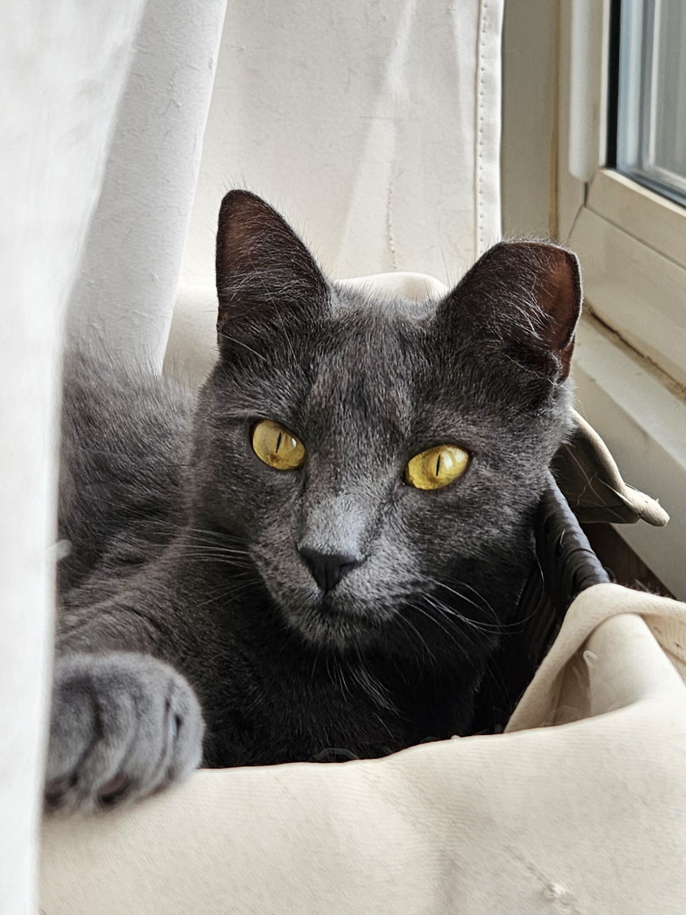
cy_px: 458
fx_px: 608
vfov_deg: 73.9
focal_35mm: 23
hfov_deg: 58.9
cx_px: 343
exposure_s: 1/1250
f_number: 1.8
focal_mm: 5.4
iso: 40
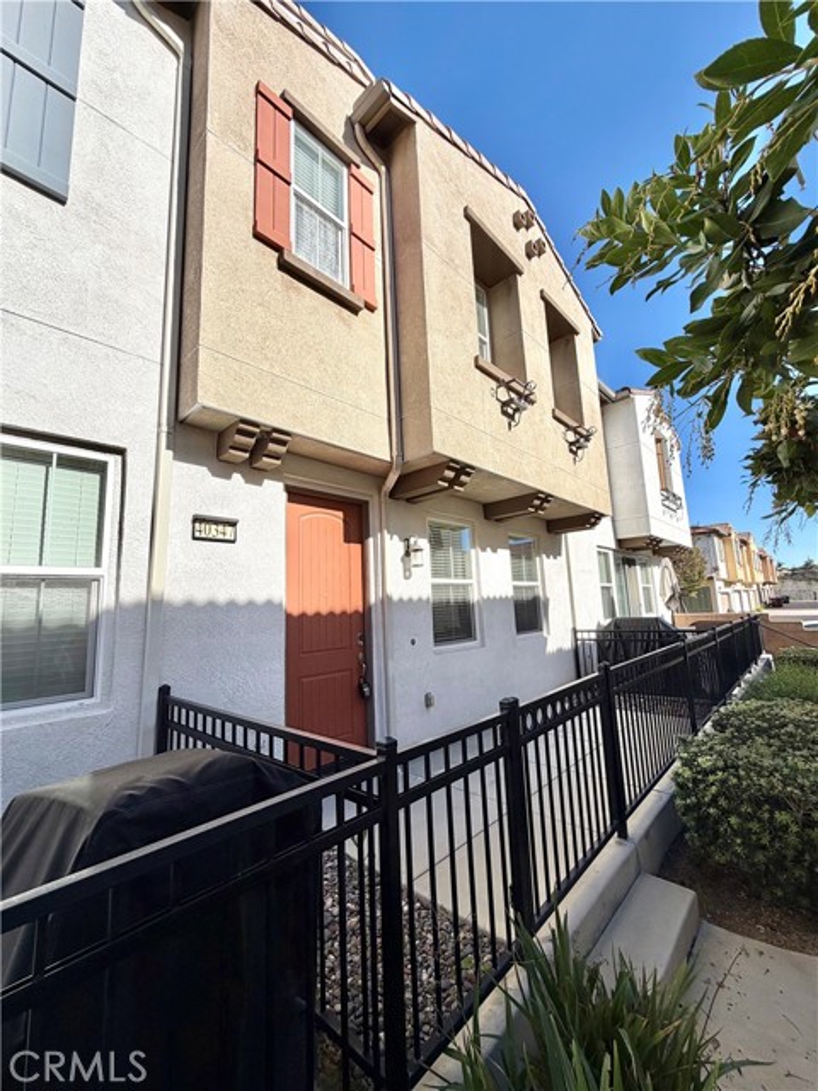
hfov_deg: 85.7
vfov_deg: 102.1
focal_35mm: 14
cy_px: 546
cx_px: 409
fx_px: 441
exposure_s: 1/1033
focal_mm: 2.22
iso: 20
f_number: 2.2
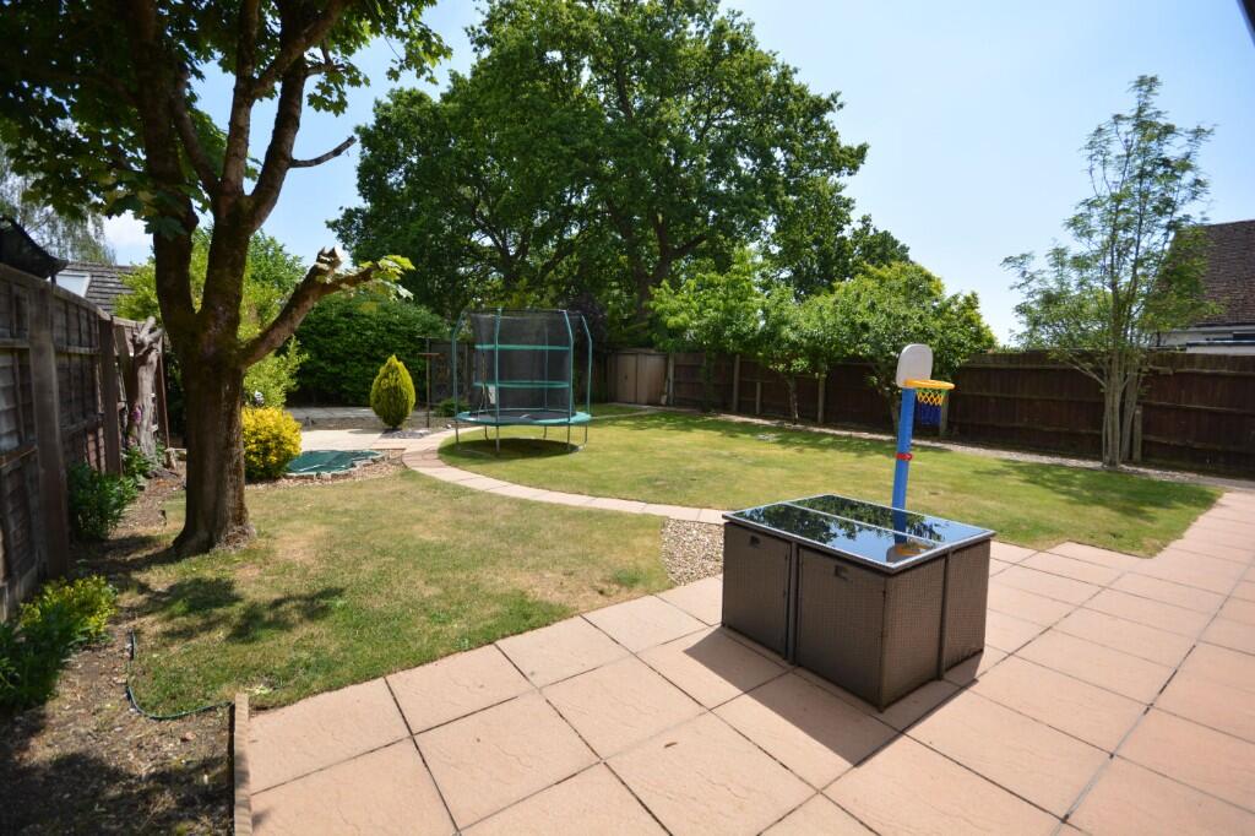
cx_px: 628
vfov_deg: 77.3
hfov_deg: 100.4
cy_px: 418
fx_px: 523
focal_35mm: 15
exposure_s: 1/1000
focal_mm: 10
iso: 400
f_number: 8
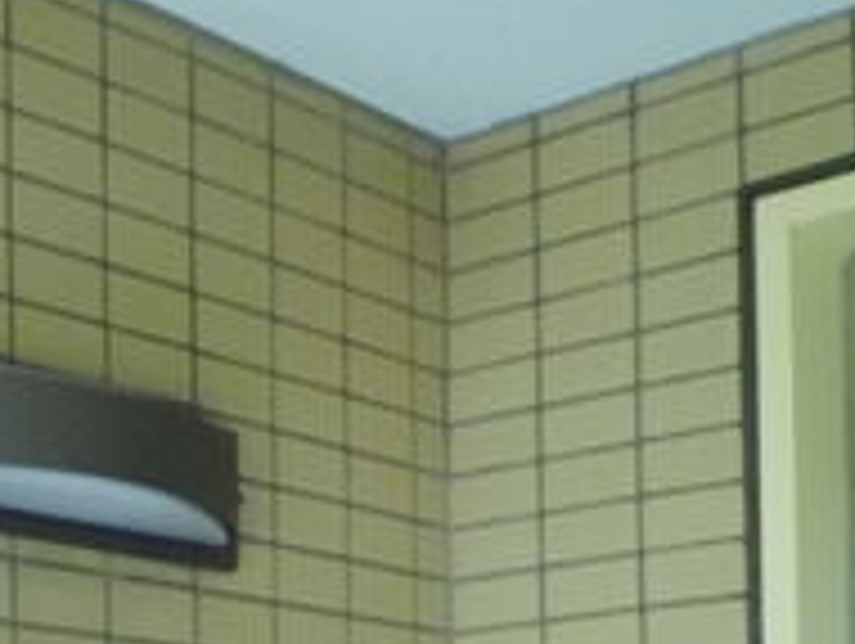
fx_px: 2028
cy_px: 874
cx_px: 4
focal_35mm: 82
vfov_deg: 16.8
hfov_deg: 22.9
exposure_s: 1/50
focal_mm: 4.7
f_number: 2.8
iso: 800
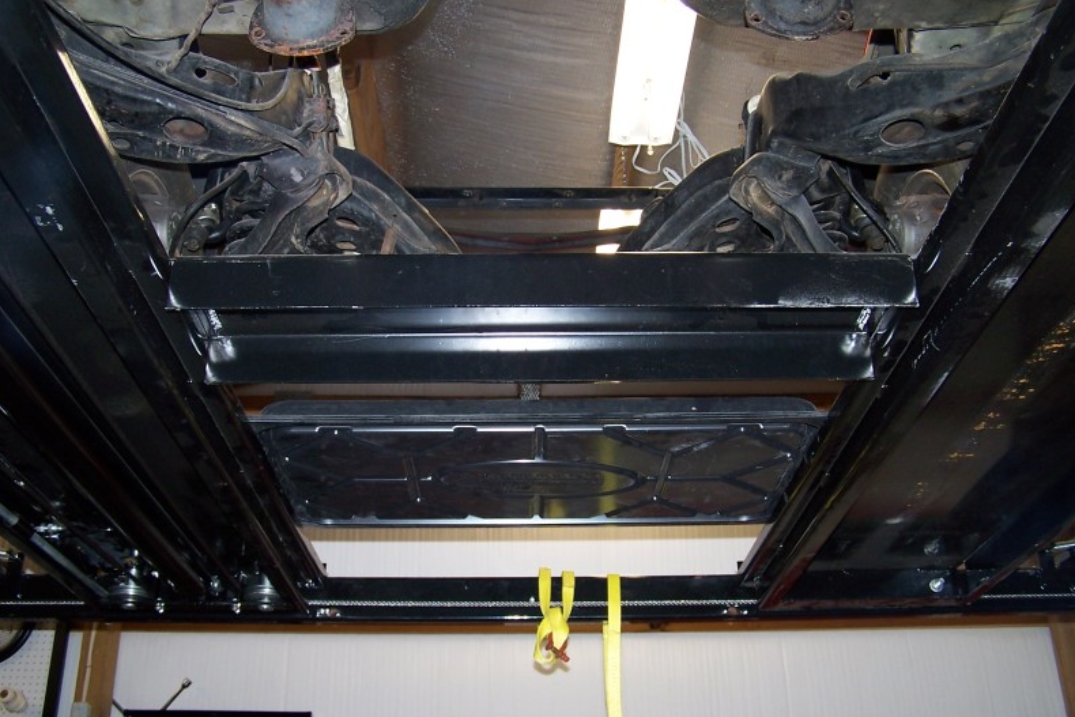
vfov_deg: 33.4
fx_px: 1195
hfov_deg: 48.4
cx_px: 532
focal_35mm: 40
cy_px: 378
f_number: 2.8
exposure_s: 1/60
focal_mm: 6.3
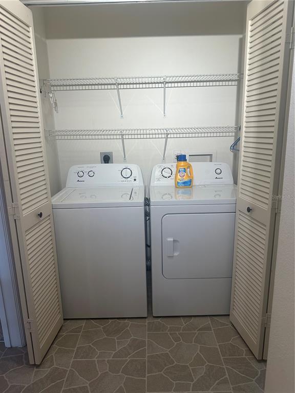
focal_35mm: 24
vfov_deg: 71.6
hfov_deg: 56.8
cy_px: 196
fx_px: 273
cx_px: 148
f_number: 1.78
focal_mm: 6.86
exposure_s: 1/120
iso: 160
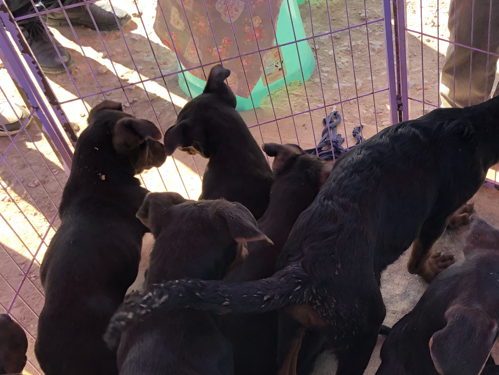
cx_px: 409
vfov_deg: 30.9
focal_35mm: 47
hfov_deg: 38.7
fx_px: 678
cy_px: 192
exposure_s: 1/120
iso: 25
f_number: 1.8
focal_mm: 3.99
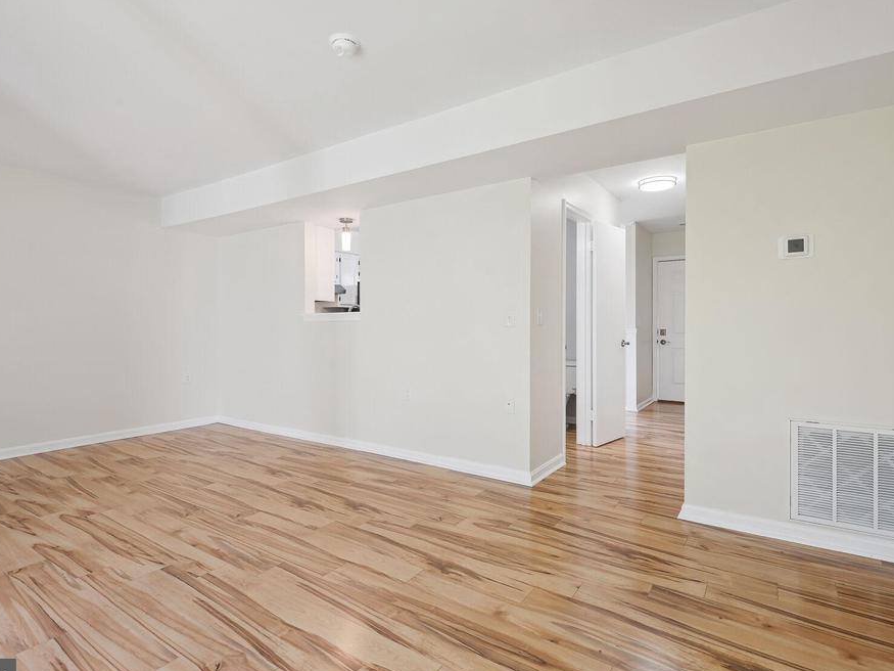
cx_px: 426
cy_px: 346
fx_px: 465
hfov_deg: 87.7
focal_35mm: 18
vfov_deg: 71.6
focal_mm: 16
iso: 200
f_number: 8
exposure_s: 1/15
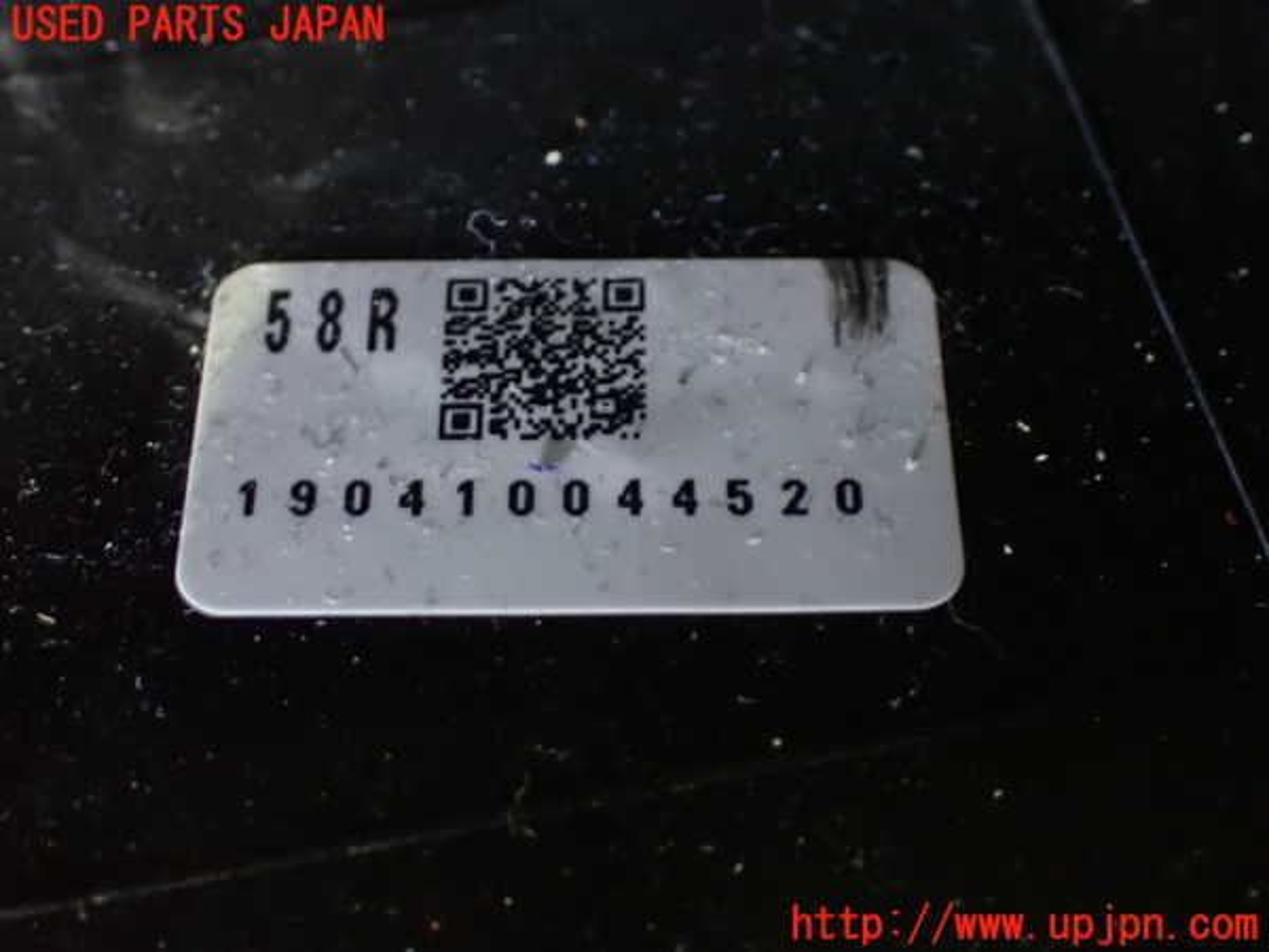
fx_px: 1980
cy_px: 476
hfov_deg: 35.5
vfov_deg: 27.0
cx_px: 634
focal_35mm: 54
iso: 1600
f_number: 3.3
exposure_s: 1/10
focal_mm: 9.65
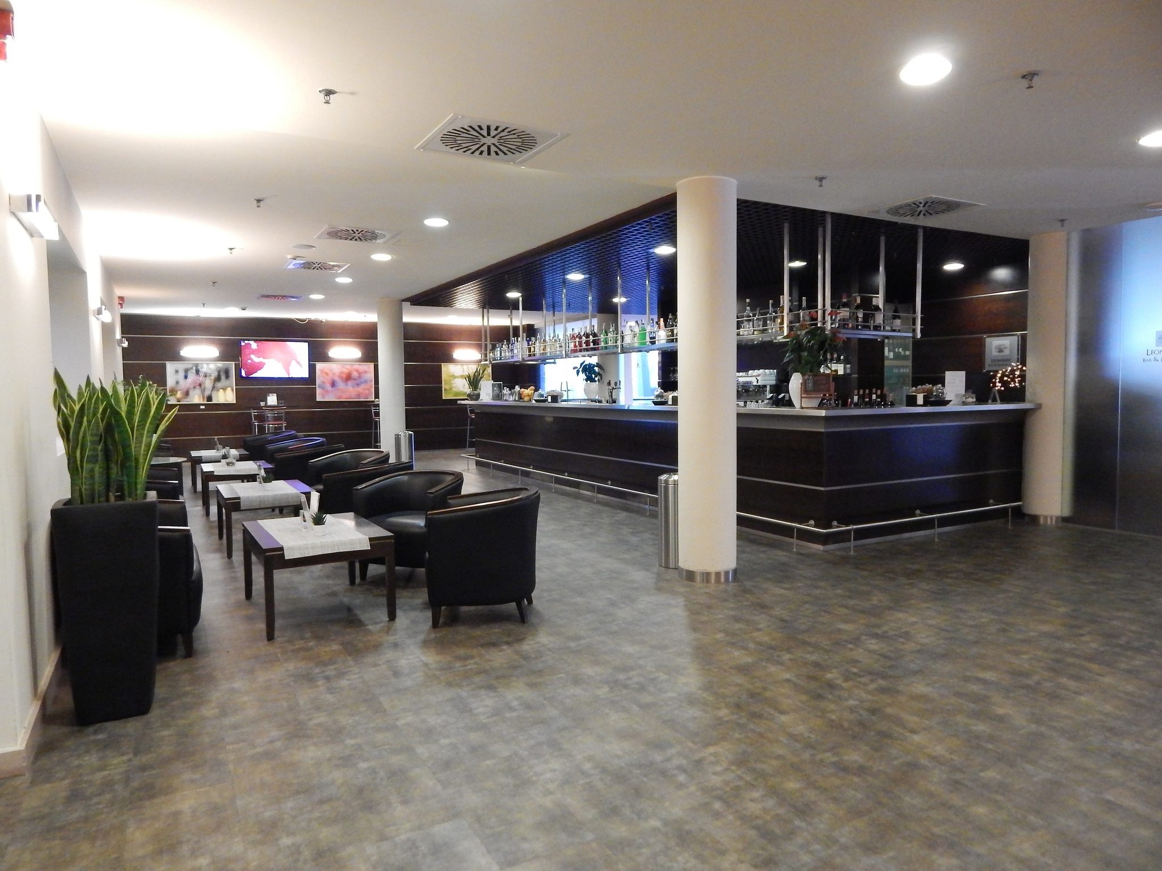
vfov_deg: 61.1
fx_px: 739
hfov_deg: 76.4
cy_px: 436
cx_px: 581
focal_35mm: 22
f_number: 3
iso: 720
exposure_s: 1/30
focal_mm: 4
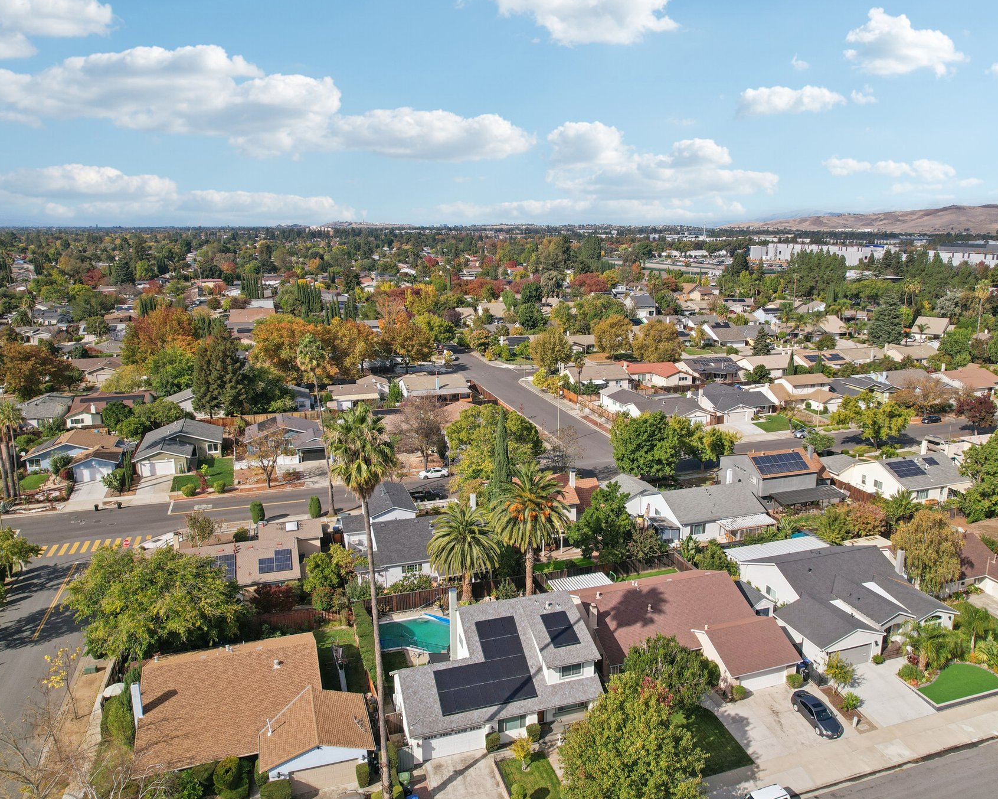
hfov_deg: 68.0
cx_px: 534
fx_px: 738
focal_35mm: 25
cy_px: 397
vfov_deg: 56.8
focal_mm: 8.4
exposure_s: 1/320
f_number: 2.8
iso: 120
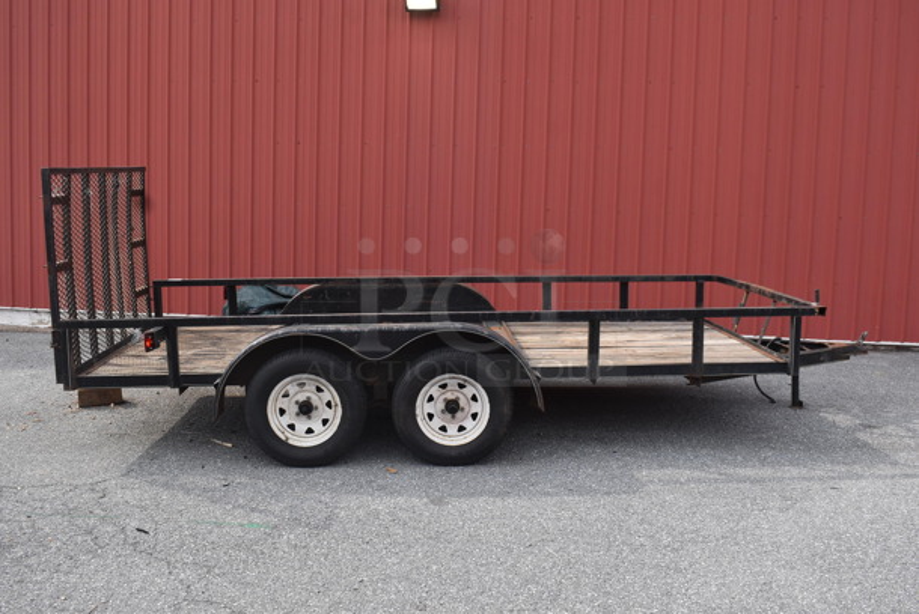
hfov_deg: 53.1
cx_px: 460
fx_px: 920
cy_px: 307
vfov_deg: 37.0
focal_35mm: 36
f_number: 7.1
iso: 200
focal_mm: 24
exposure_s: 1/320
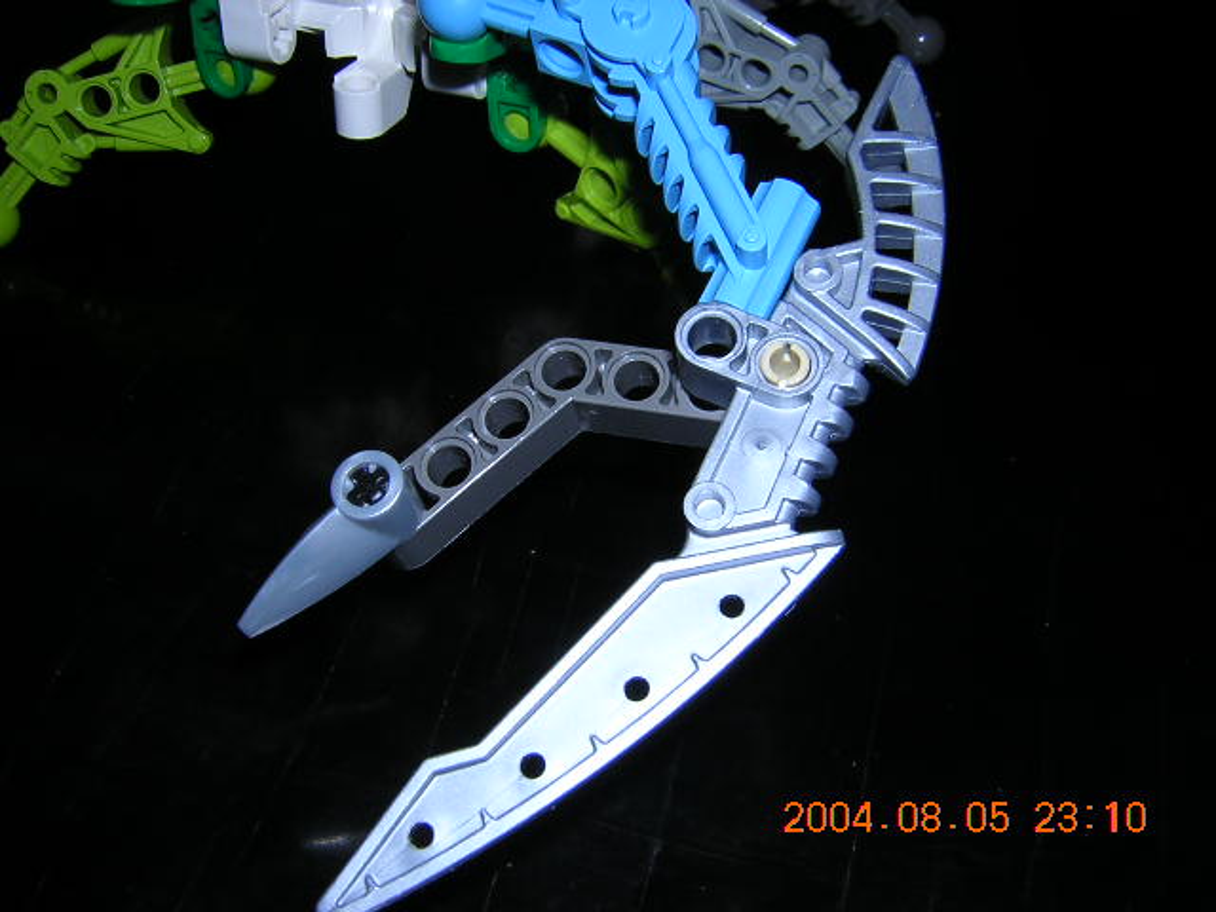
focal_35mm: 36
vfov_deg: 39.7
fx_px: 1265
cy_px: 456
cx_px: 608
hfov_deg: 51.4
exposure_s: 1/60.1
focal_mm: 4.7
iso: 100
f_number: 5.2
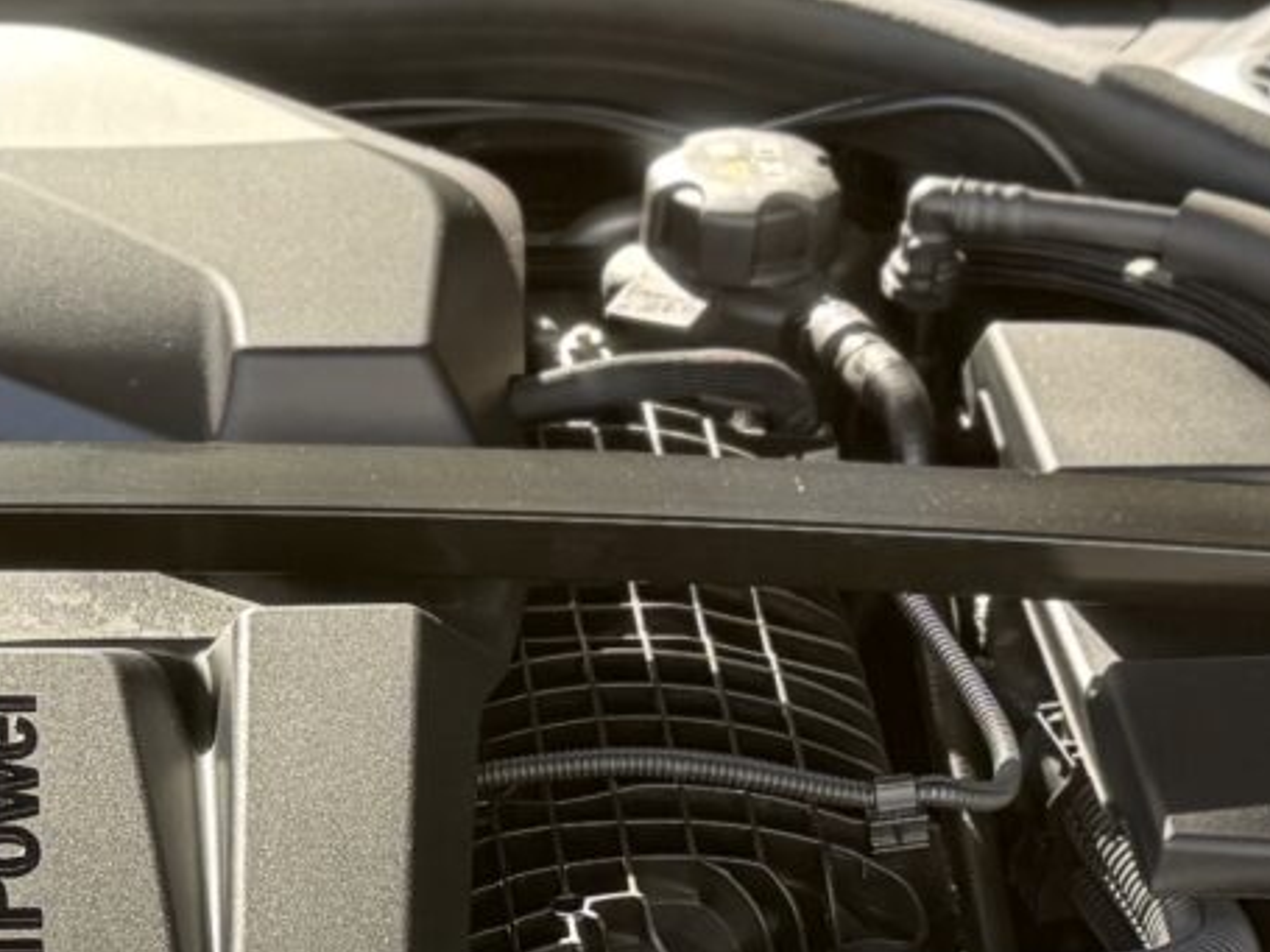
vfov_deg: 10.8
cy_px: 1066
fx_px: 4952
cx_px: 59
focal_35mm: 135
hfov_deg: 14.4
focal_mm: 6.76
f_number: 1.78
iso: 100
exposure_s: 1/335
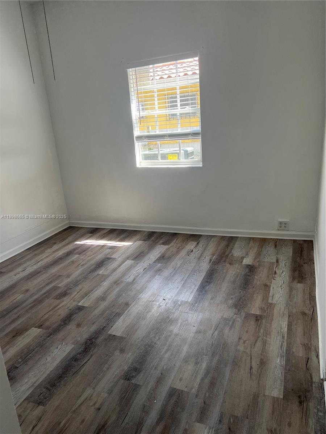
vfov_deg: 67.3
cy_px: 217
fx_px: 326
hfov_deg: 53.1
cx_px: 163
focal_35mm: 26
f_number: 1.5
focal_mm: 5.7
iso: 64
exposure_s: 1/166
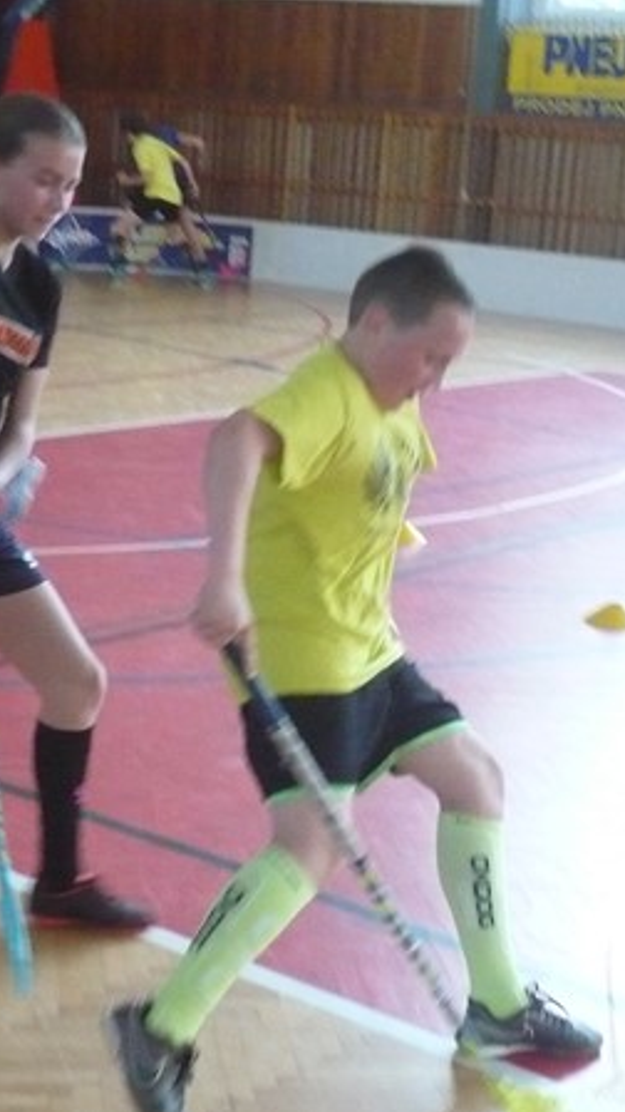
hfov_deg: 16.5
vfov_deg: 29.0
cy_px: 556
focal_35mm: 73
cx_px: 308
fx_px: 2151
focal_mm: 8.3
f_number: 3.4
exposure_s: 1/125
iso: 800
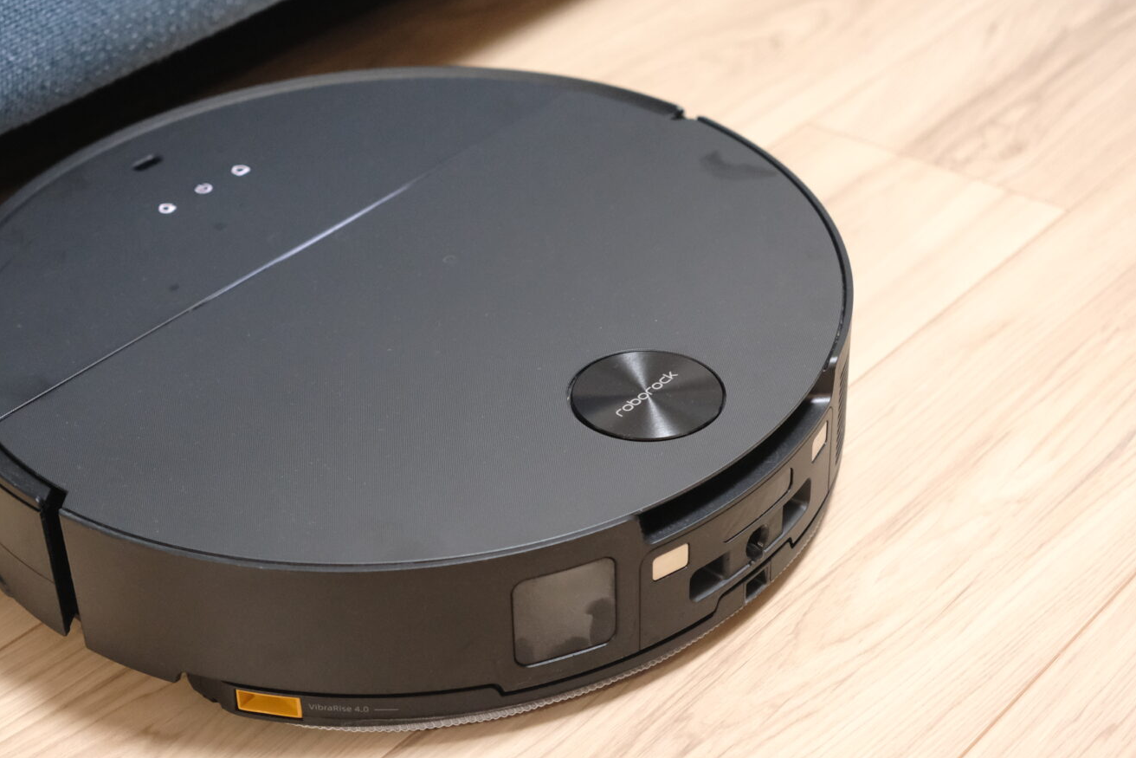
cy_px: 343
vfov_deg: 22.6
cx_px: 429
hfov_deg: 33.2
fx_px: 1893
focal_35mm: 60
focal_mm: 27
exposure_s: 1/100
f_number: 2.8
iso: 4000
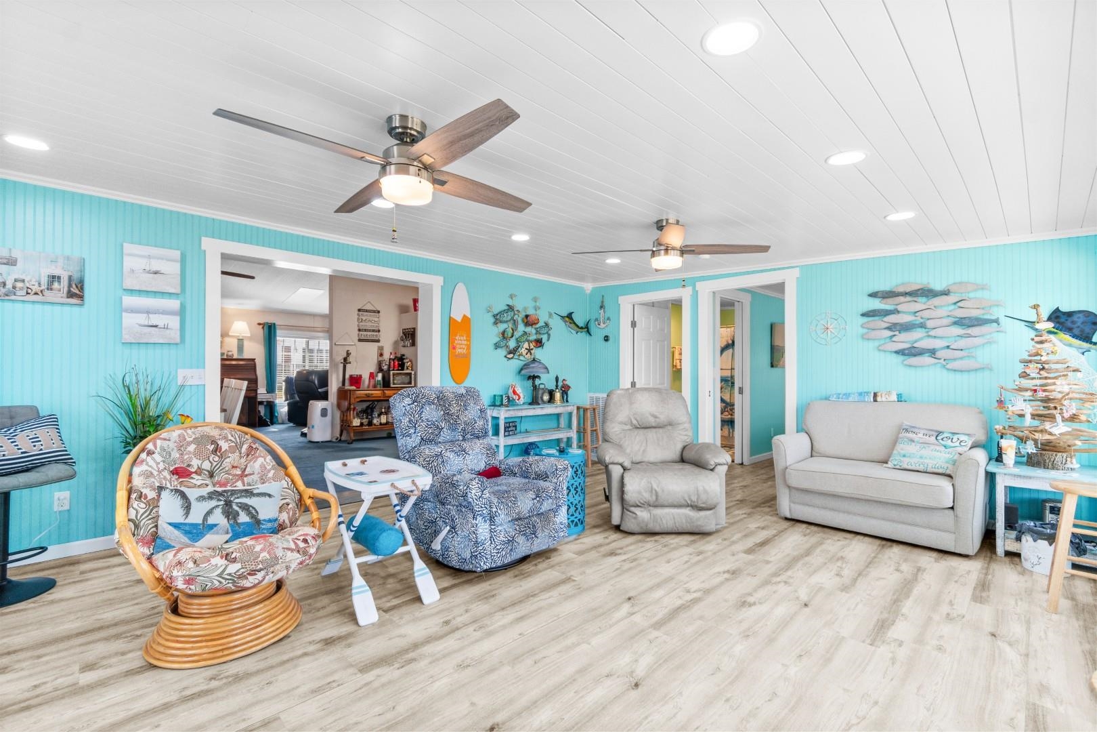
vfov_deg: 77.3
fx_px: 457
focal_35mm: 15
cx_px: 548
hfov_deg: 100.4
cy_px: 366
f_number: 4.5
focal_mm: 10
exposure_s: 1/50
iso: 100
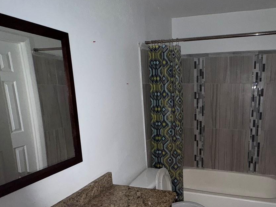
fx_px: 215
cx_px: 191
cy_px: 132
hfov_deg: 63.2
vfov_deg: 50.7
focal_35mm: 27
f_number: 2.2
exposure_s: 1/31
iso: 200
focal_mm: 2.22
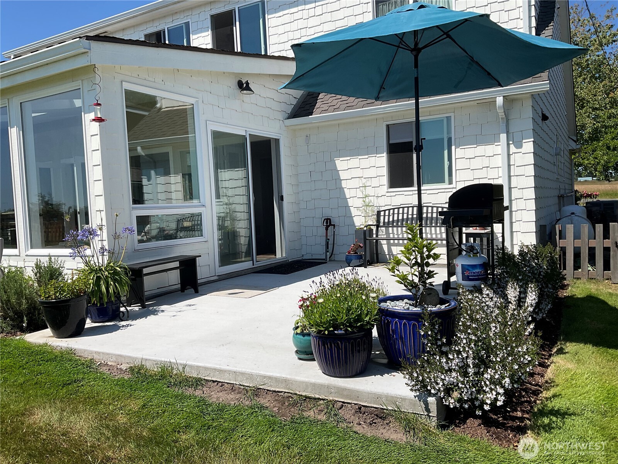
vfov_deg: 48.2
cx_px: 309
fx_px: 518
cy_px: 232
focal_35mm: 29
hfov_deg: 61.7
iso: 16
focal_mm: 3
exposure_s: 1/2538
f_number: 1.8
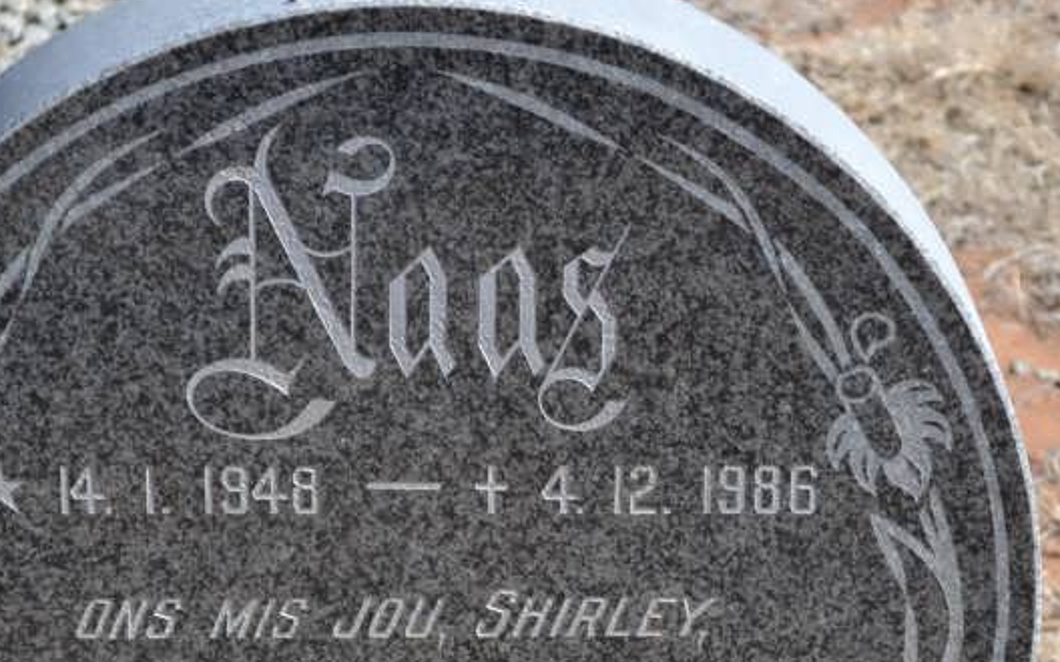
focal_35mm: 191
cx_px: 486
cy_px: 738
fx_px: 5522
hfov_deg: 11.0
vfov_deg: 6.8
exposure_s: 1/125
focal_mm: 55
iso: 180
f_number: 5.6
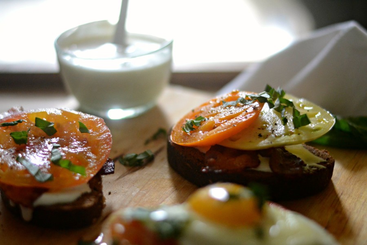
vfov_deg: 18.2
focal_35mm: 75
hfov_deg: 27.0
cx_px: 184
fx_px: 765
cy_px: 122
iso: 1600
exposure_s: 1/1250
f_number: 1.8
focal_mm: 50
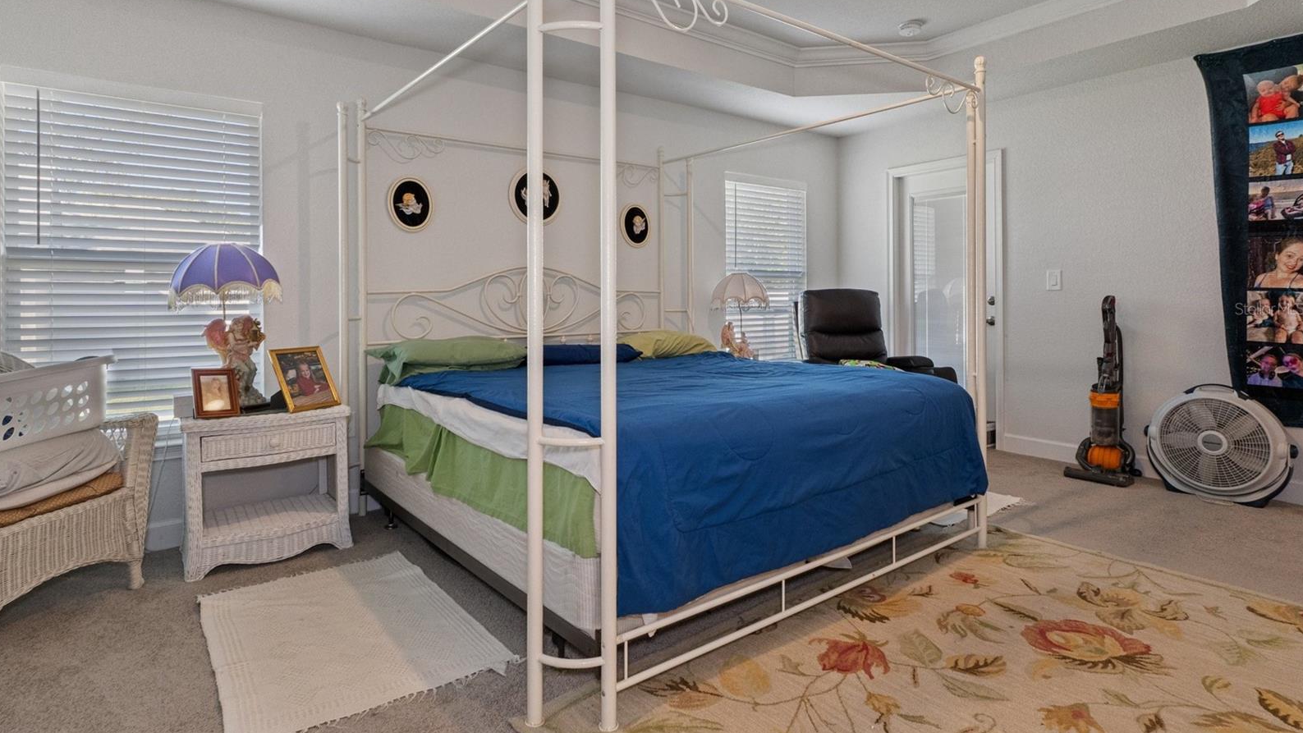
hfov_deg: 89.6
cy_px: 309
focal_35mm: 19
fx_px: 657
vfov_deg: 58.1
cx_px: 651
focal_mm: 12
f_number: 8
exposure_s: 1/6
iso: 1000
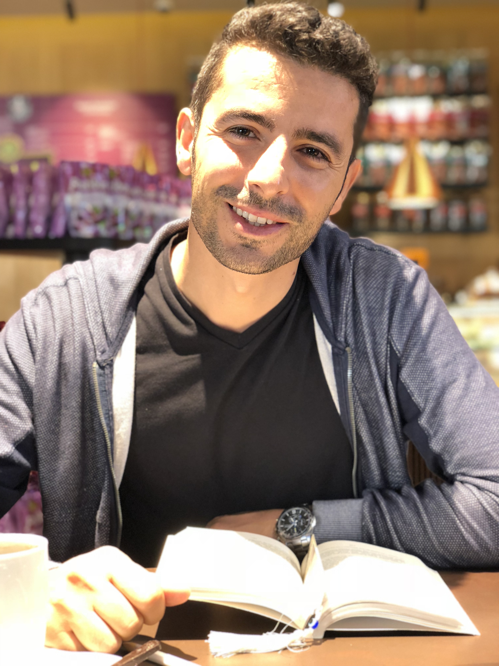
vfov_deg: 36.8
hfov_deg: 28.0
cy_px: 333
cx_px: 250
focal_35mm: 52
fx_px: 999
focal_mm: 6
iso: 160
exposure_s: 1/17
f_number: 2.4
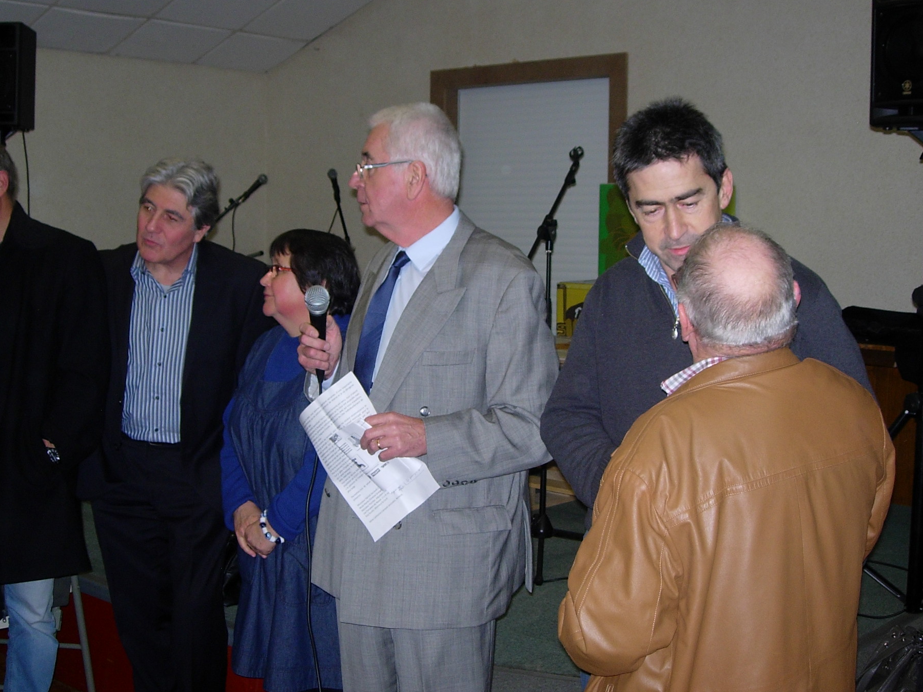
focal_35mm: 48
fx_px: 1280
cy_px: 340
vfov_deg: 30.3
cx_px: 465
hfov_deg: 39.7
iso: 79
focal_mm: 7.8
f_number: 2.8
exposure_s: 1/64
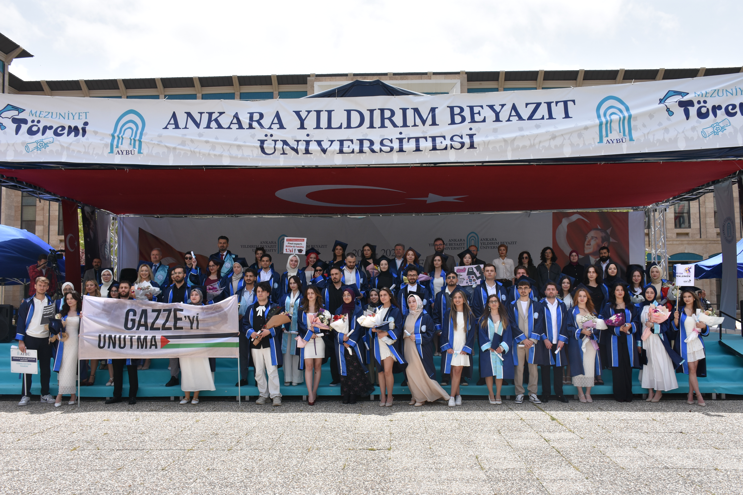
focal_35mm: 33
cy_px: 248
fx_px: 681
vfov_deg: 40.0
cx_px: 372
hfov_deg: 57.2
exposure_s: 1/500
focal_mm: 22
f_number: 8
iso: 200
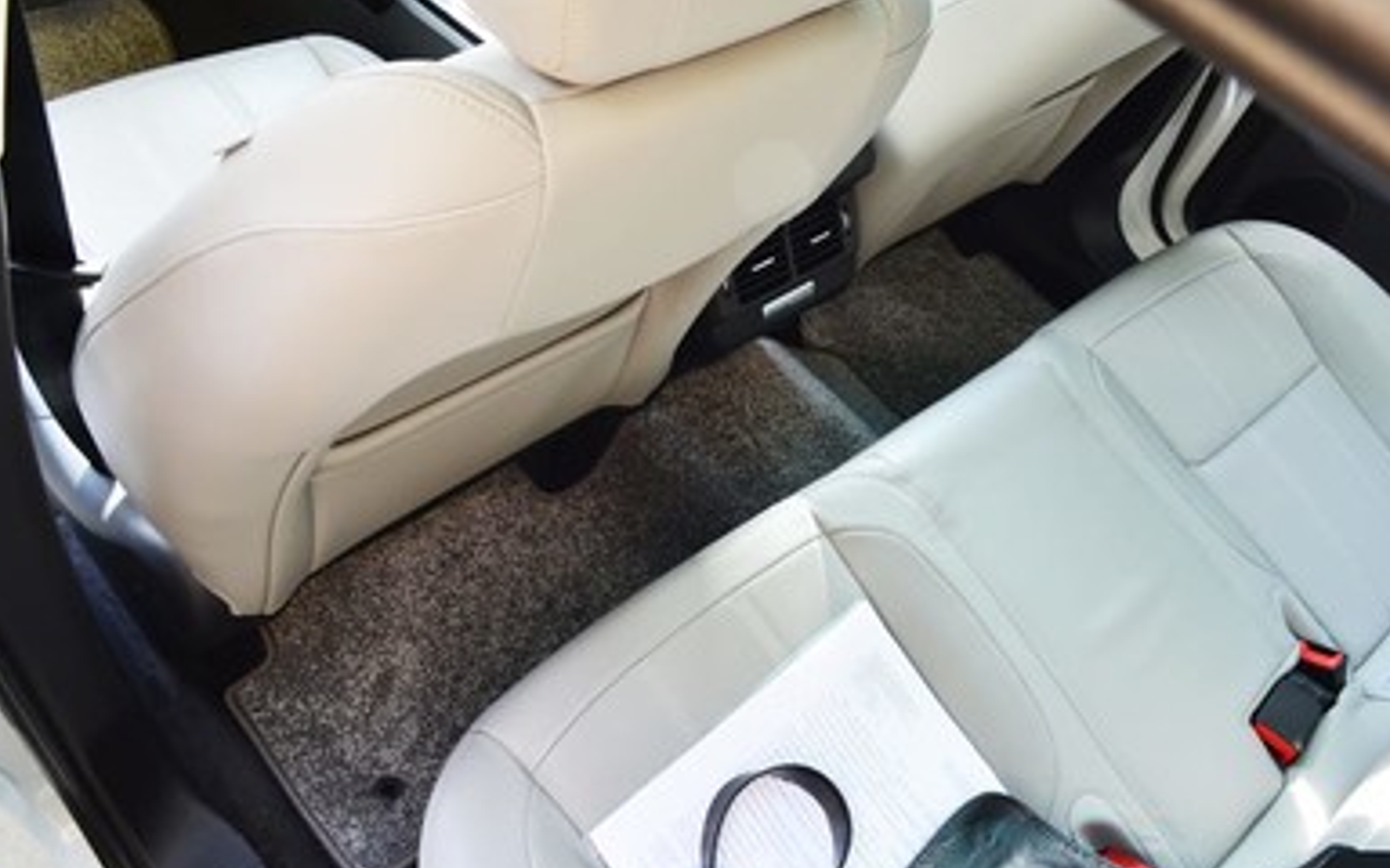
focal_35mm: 30
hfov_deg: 62.9
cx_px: 713
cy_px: 434
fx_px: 1136
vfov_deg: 41.8
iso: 400
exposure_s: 1/25
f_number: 9
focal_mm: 18
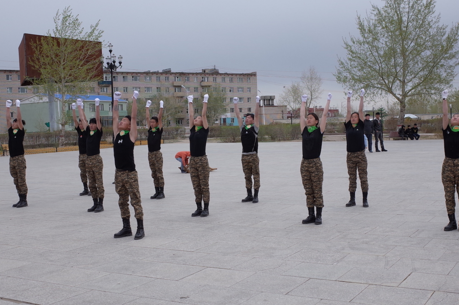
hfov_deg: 41.9
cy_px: 152
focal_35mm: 47
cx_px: 230
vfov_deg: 28.6
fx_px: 599
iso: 100
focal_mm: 18.3
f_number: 4
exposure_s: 1/1000
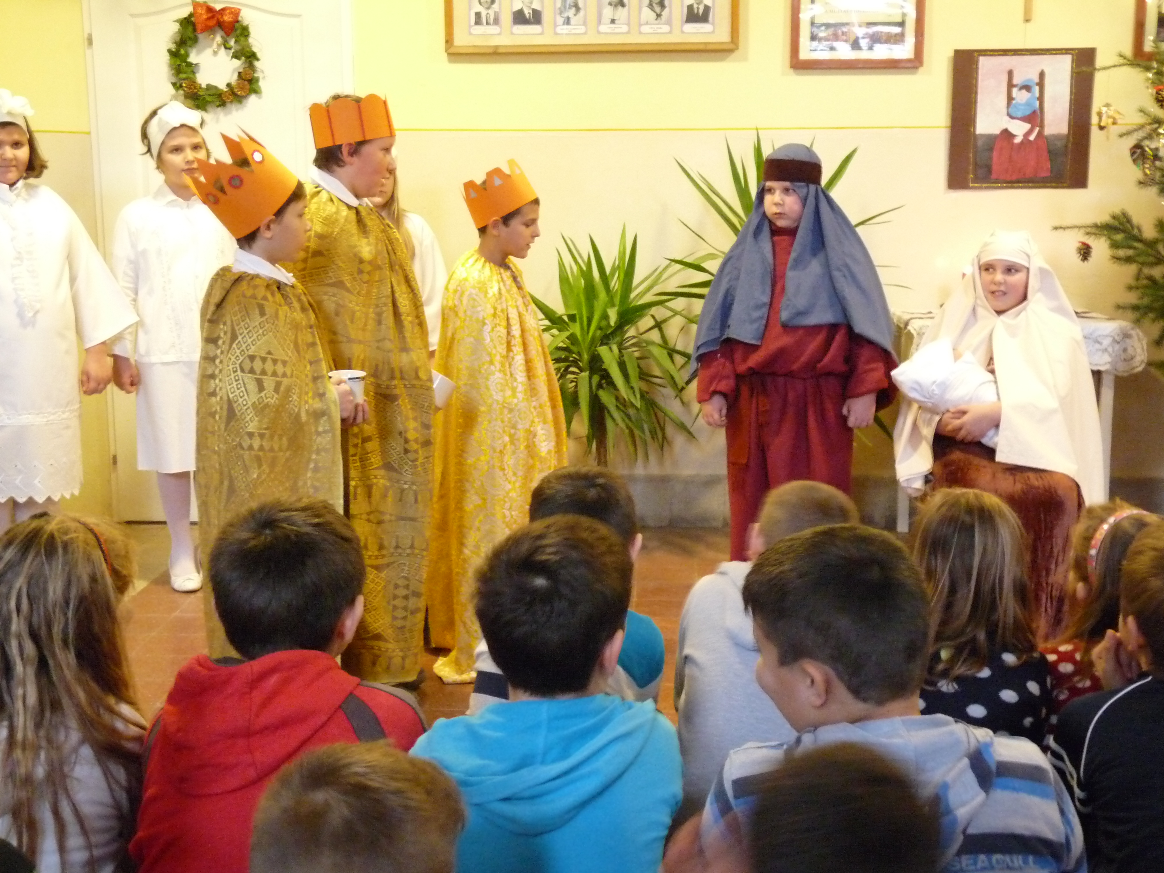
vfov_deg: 30.3
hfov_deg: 39.7
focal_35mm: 48
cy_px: 436
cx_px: 582
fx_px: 1614
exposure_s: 1/10
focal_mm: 8.5
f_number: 3.2
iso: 800
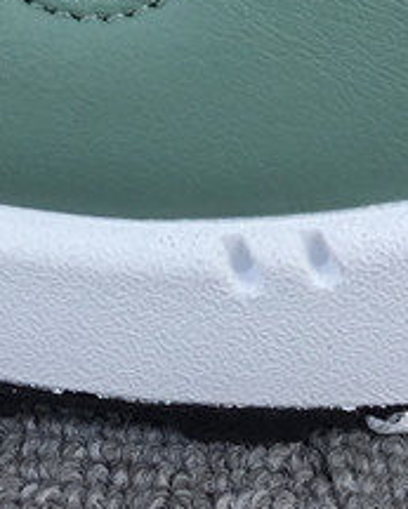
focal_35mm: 126
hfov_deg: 12.2
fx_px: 1901
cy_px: -199
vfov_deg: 14.5
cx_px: 38
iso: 25
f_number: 2.4
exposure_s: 1/455
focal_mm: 3.3
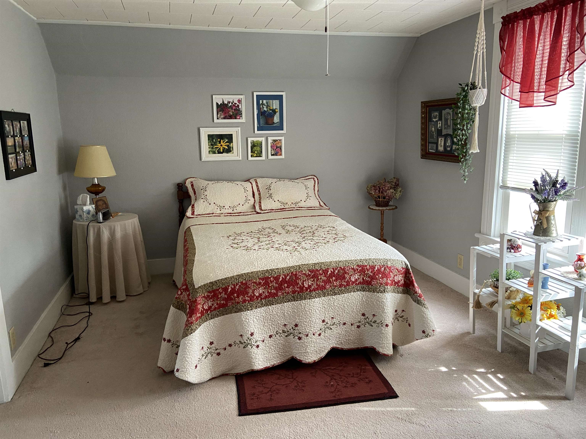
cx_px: 293
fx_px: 440
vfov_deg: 53.1
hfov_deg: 67.3
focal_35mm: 26
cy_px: 220
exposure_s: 1/60
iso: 200
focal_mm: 4.25
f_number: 1.8
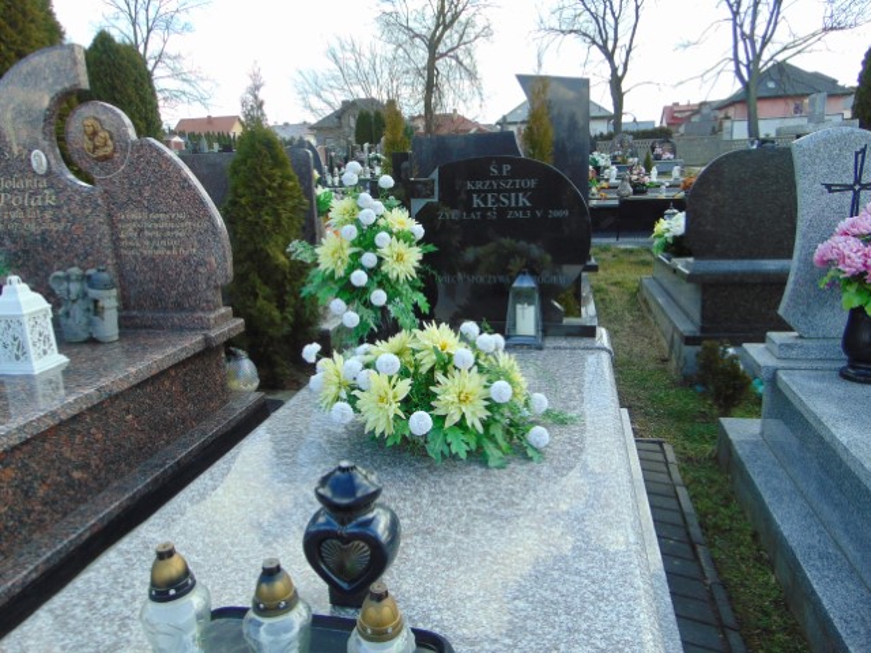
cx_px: 436
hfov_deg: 69.4
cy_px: 326
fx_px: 629
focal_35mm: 25
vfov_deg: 54.9
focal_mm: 4.5
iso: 80
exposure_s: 1/320
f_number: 3
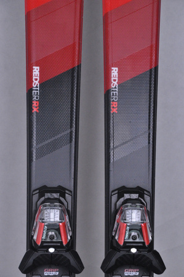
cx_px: 92
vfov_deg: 13.1
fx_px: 1210
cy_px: 138
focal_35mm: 158
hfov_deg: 8.7
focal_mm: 105
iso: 3200
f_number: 9.5
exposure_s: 1/125
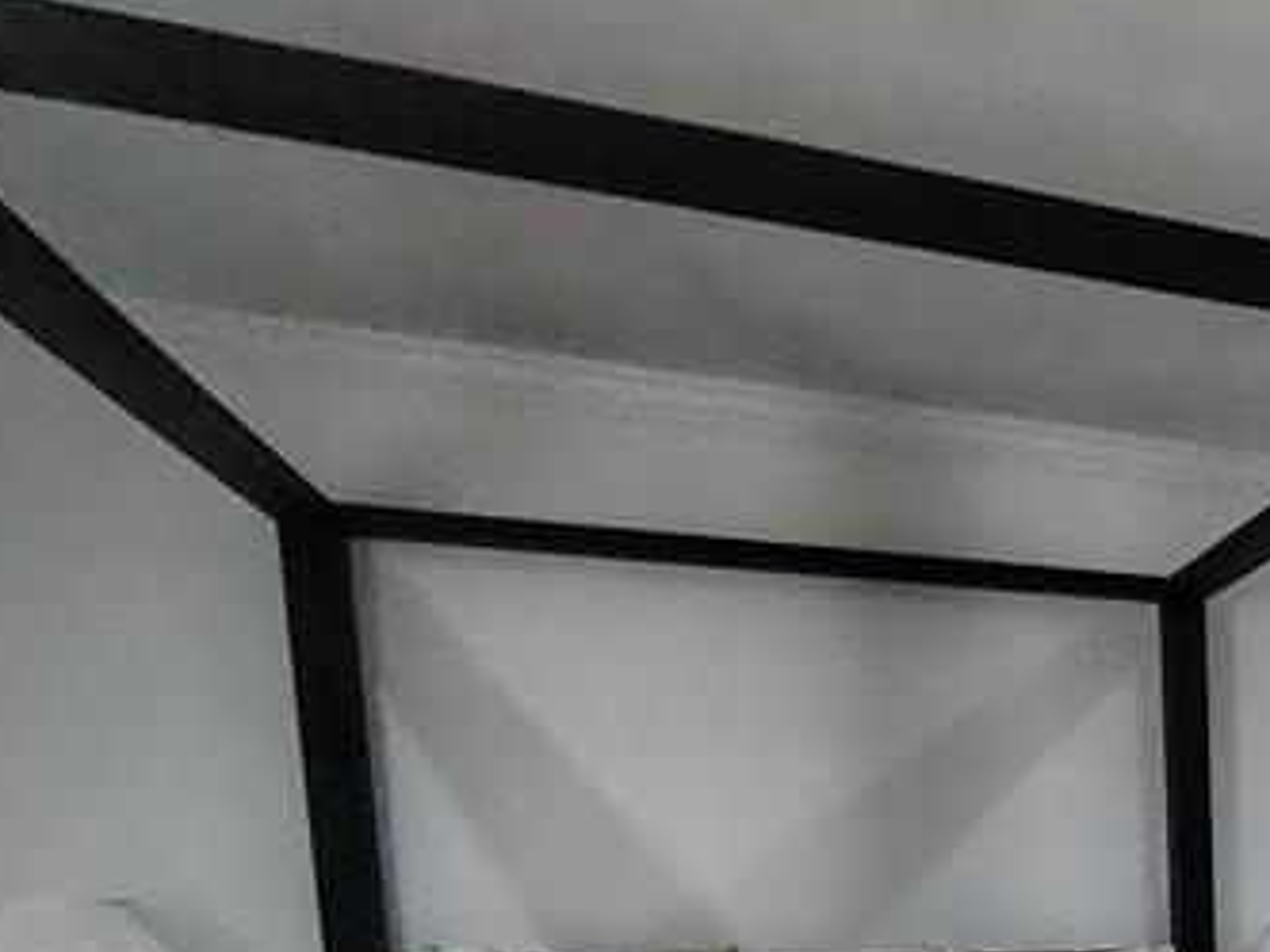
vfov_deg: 30.5
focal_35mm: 41
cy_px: 1109
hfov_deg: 36.2
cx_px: 1503
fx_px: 1504
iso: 738
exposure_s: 1/25
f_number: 2.2
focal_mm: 1.42
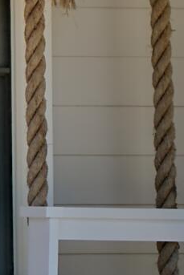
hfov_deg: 1.6
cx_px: -301
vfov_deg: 2.4
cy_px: 18
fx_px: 6701
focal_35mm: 875
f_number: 5.6
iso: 100
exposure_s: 1/125
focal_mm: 100
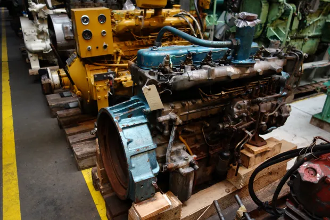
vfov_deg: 46.4
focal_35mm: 28
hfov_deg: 65.5
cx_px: 165
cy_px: 110
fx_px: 257
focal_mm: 10.4
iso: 400
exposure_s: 1/30
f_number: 1.8
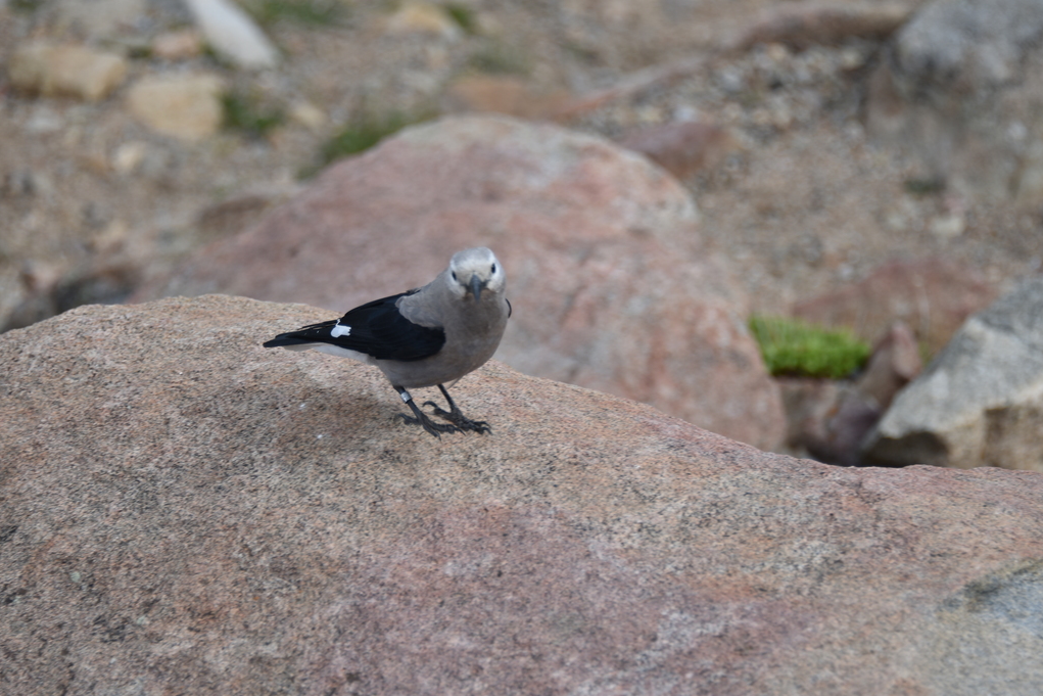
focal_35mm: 188
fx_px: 5447
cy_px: 400
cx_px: 571
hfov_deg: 10.9
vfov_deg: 7.3
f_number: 5.6
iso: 100
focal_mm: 150
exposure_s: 1/320
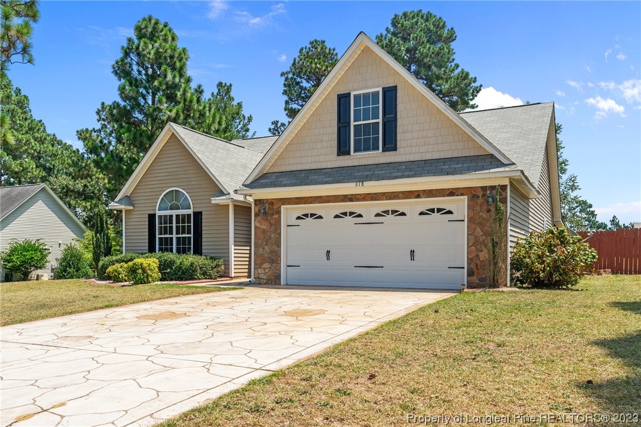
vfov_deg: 44.9
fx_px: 516
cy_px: 214
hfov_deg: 63.7
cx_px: 320
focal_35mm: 29
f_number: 8
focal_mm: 29
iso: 200
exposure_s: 1/400
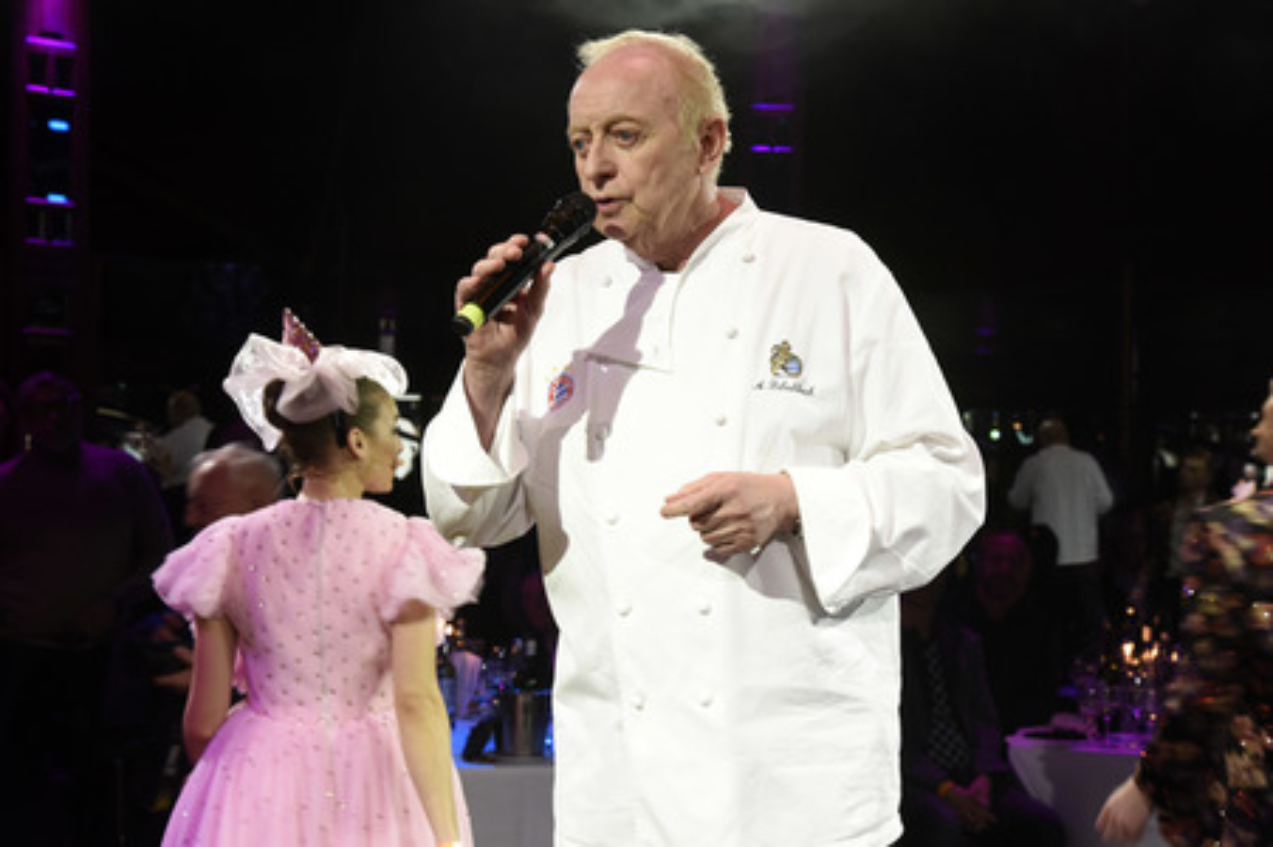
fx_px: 2191
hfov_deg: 32.4
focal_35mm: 62
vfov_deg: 21.9
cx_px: 636
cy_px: 424
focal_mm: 62
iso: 1600
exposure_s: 1/40
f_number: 6.3
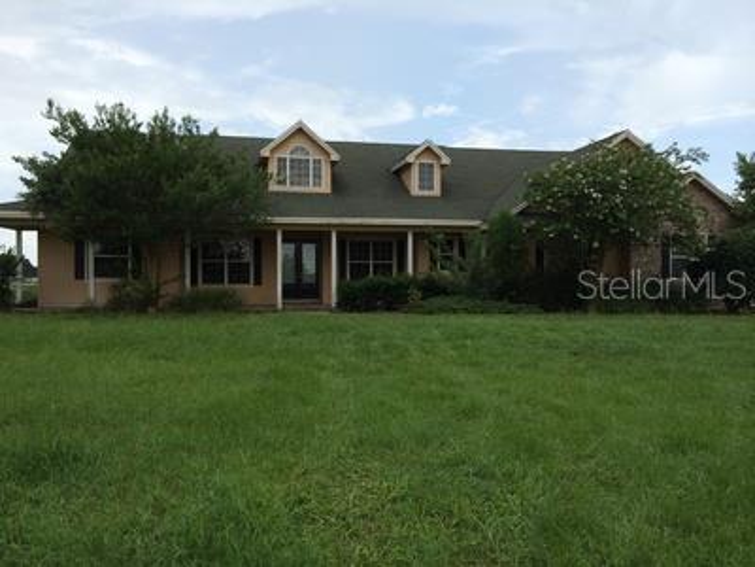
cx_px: 378
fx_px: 654
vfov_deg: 46.8
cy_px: 284
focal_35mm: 30
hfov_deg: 60.0
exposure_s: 1/1208
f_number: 2.2
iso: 32
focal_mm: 4.12
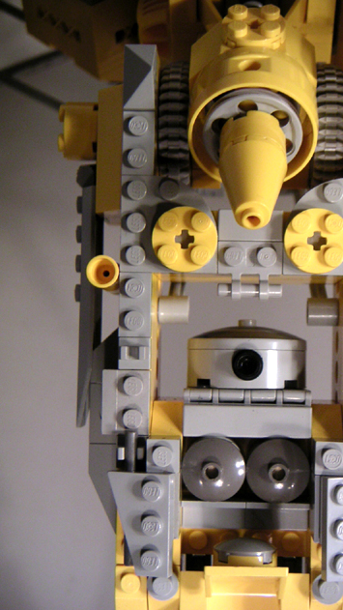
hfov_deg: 22.6
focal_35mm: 53
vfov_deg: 39.2
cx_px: 222
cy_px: 307
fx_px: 857
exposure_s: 1/45
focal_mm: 7.5
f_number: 2.9
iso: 100
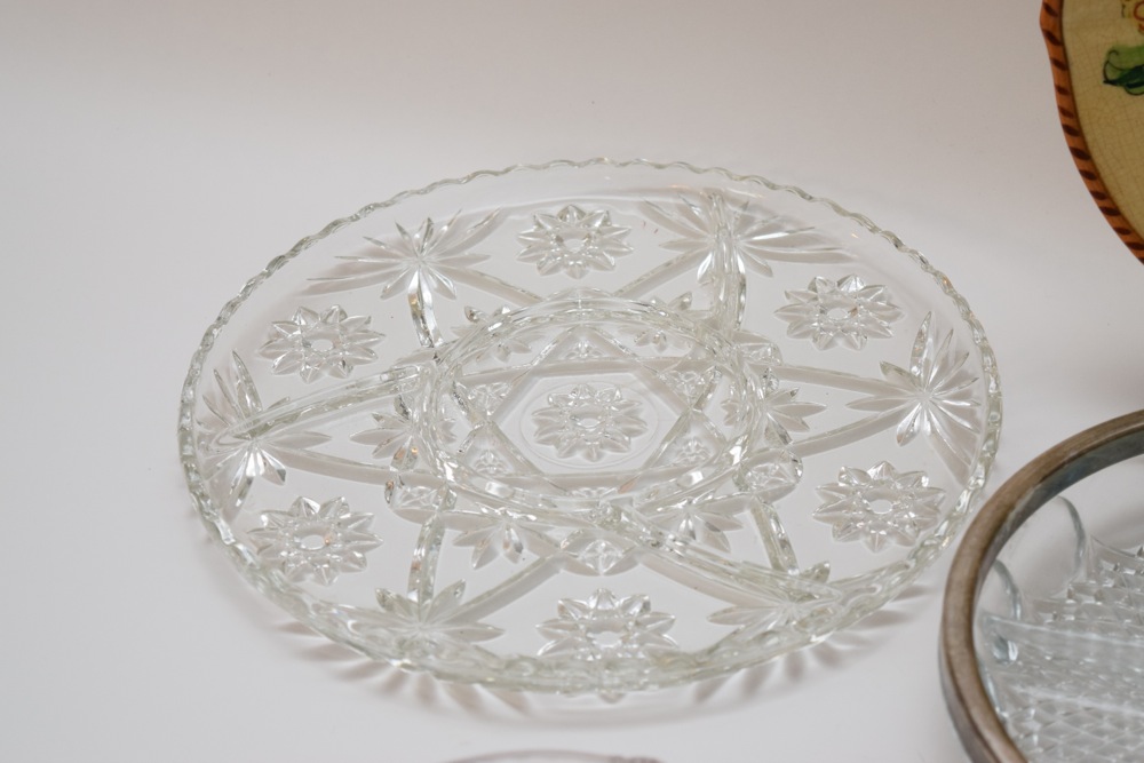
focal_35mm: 82
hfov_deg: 24.6
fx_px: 2622
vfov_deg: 16.6
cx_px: 572
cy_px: 382
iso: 800
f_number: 5.6
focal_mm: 55
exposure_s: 1/80
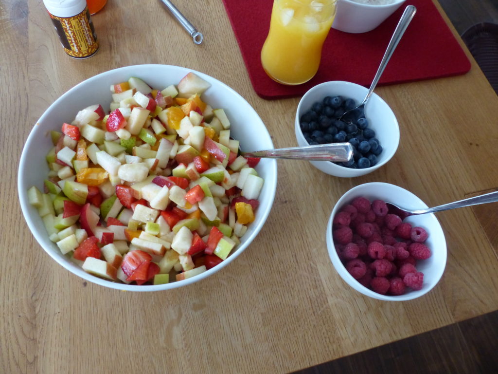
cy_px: 187
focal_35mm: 25
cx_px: 249
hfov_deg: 69.4
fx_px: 360
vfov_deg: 54.9
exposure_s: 1/60
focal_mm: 4.5
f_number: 2.8
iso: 320
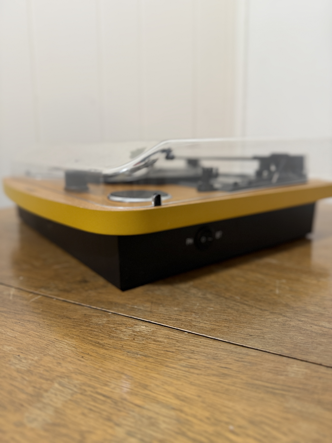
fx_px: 307
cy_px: 222
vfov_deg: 71.6
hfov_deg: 56.8
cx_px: 166
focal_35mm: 24
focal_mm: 6.76
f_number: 1.78
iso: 160
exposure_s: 1/60
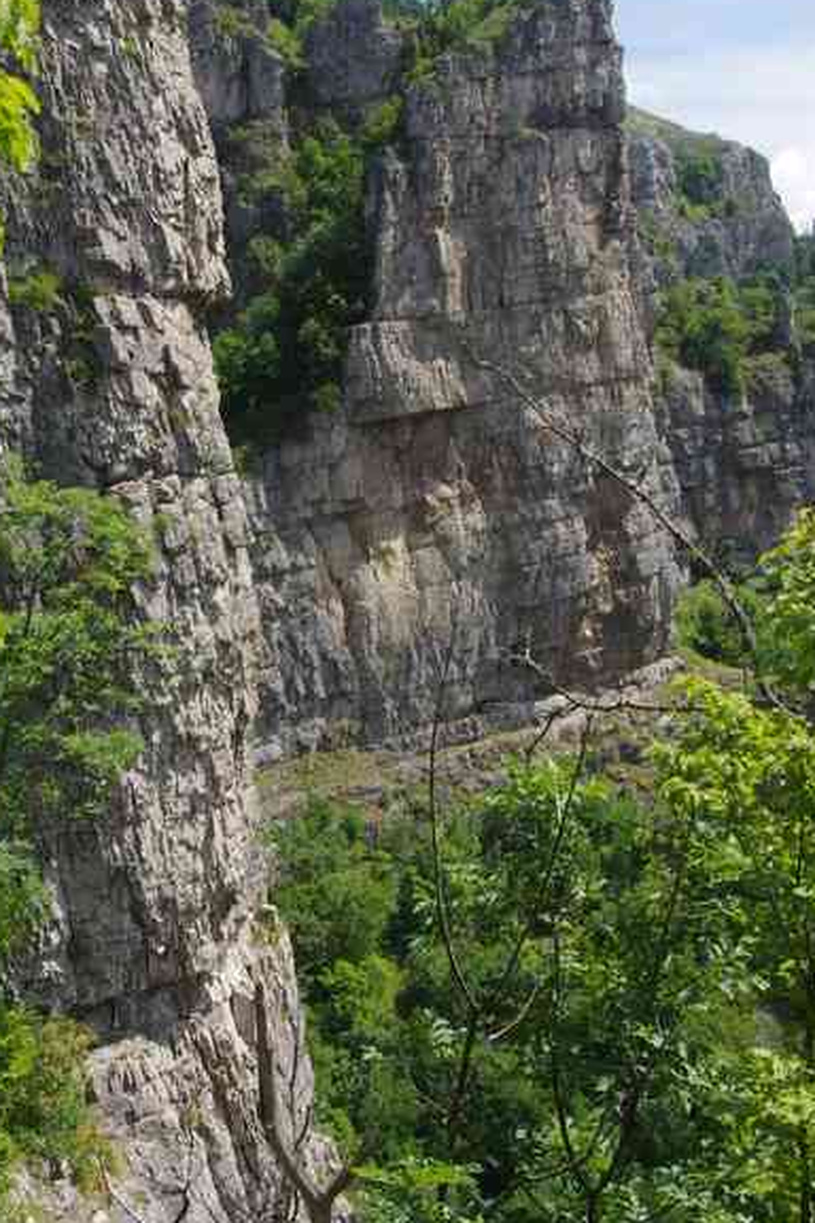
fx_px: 2042
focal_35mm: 60
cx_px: 206
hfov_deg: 22.4
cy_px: 623
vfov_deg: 33.3
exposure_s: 1/50
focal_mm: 23.1
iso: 200
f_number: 11
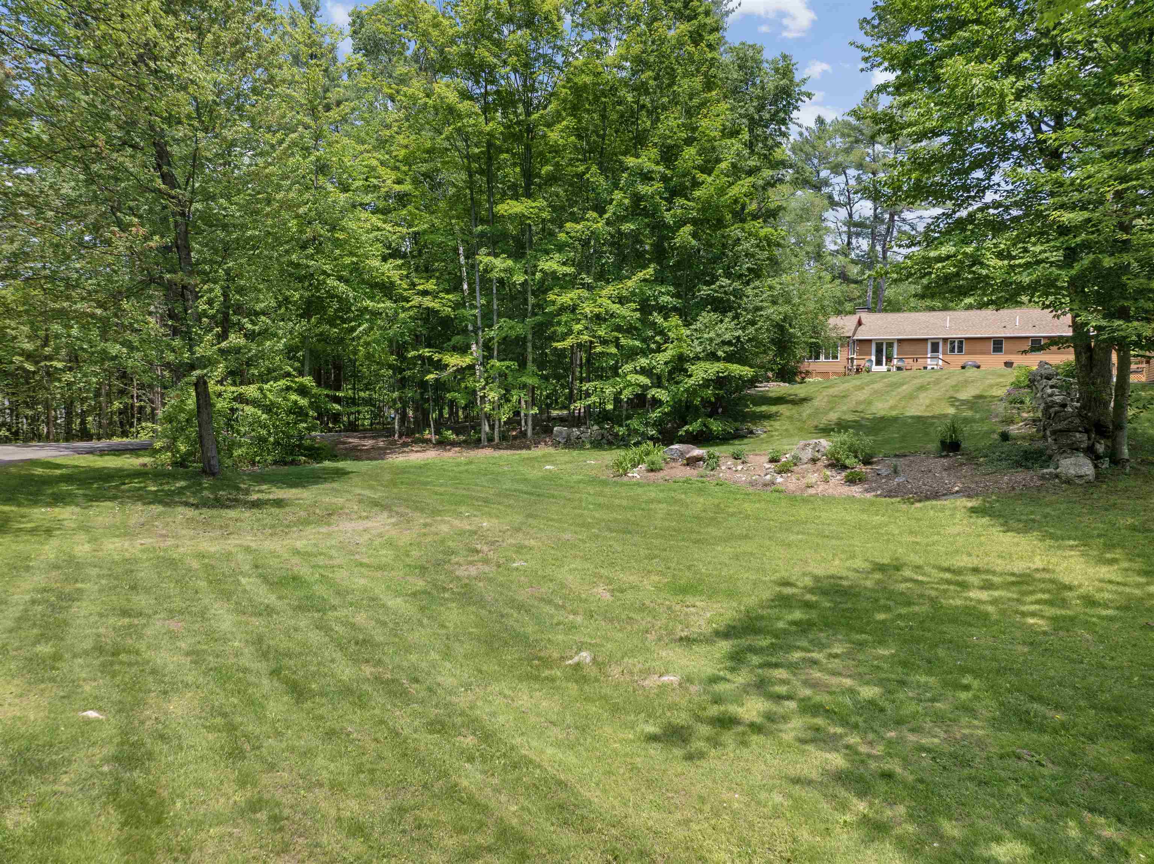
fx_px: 800
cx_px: 577
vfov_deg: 56.8
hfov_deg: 71.6
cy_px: 432
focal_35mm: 24
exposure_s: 1/2000
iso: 100
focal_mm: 12.29
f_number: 2.8
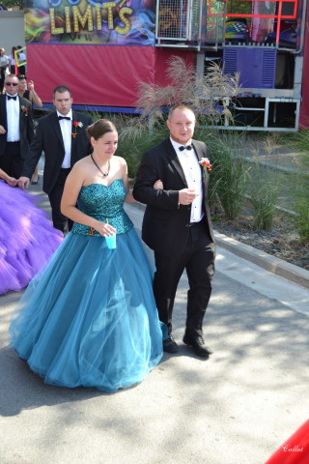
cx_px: 154
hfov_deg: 26.5
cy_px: 232
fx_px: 657
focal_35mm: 51
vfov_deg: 38.9
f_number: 5.6
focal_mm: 34
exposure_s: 1/125
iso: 140
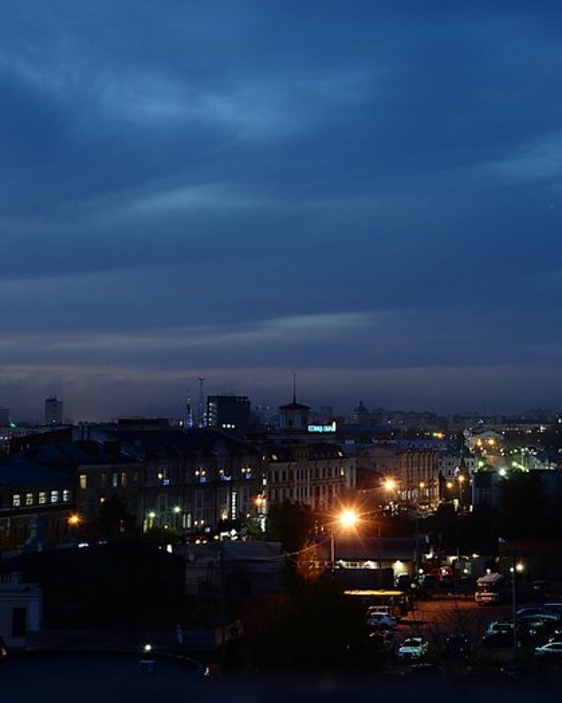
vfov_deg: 26.1
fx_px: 1518
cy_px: 351
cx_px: 469
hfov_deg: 20.7
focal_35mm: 73
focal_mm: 34
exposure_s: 1
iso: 400
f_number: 8
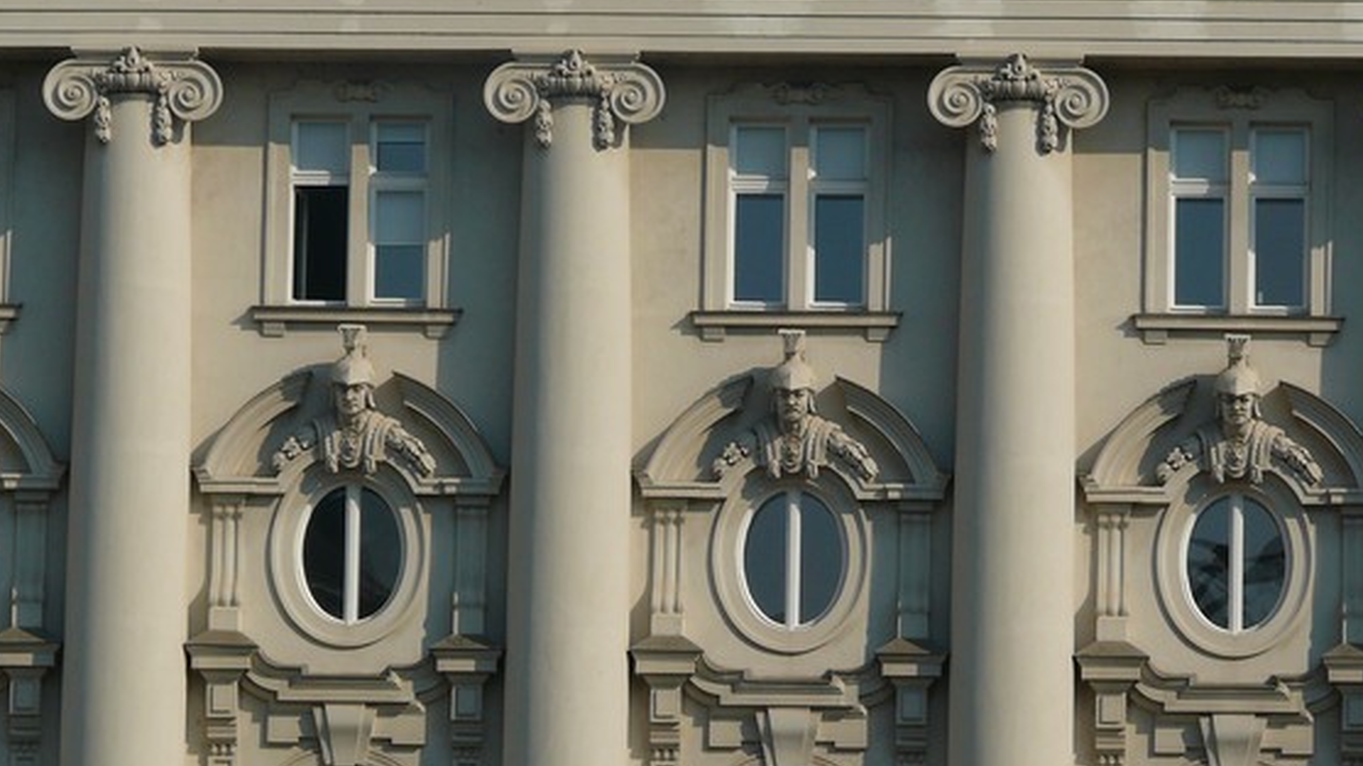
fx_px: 10334
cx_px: 744
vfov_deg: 4.2
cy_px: 497
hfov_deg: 7.5
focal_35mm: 286
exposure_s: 1/320
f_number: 5.6
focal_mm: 41.2
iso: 100
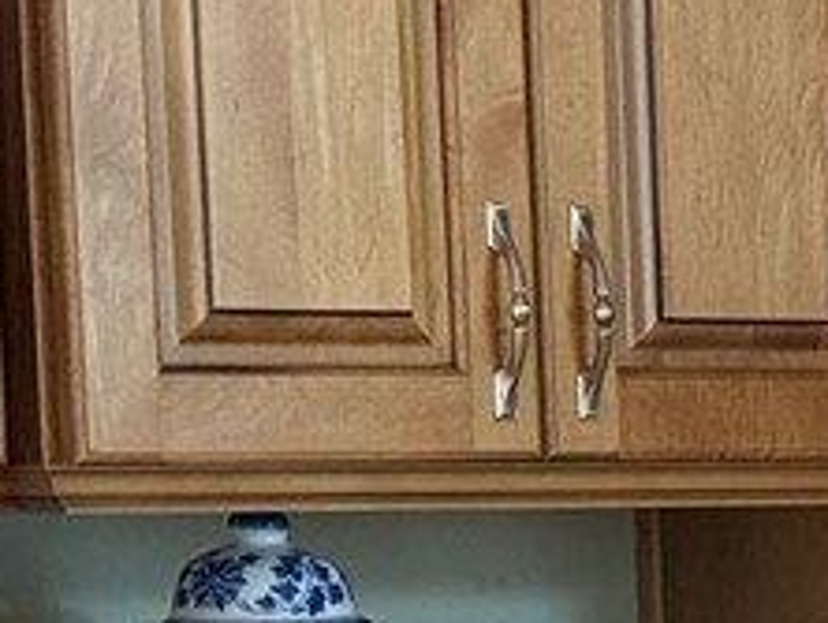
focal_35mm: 221
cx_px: 1824
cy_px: 1059
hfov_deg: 8.4
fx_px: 5292
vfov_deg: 6.6
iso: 250
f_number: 1.78
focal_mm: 6.76
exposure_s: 1/45
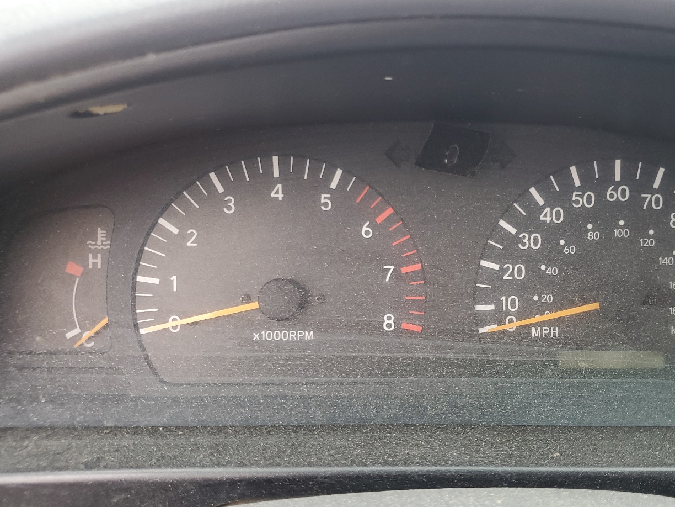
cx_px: 440
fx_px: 663
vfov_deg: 41.7
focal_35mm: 34
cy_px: 292
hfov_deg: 53.1
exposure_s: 1/60.2
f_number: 1.5
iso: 63
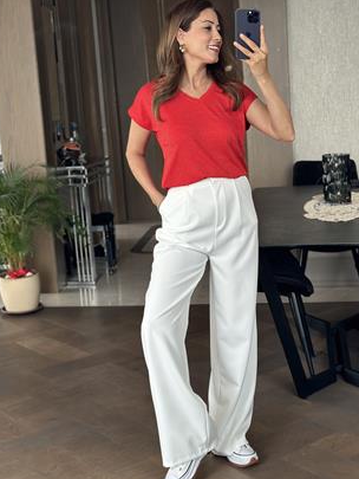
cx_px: 187
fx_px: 829
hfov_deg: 24.4
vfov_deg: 32.2
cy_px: 221
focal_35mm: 60
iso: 125
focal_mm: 6.86
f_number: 1.78
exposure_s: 1/60
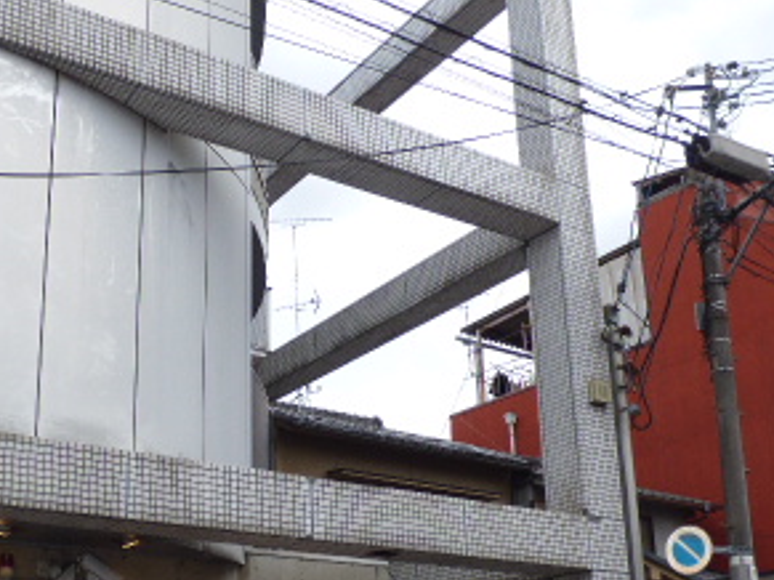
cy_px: 458
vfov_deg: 32.0
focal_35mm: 44
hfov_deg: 42.3
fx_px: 983
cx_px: 247
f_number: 2.8
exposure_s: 1/500
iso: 100
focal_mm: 3.58
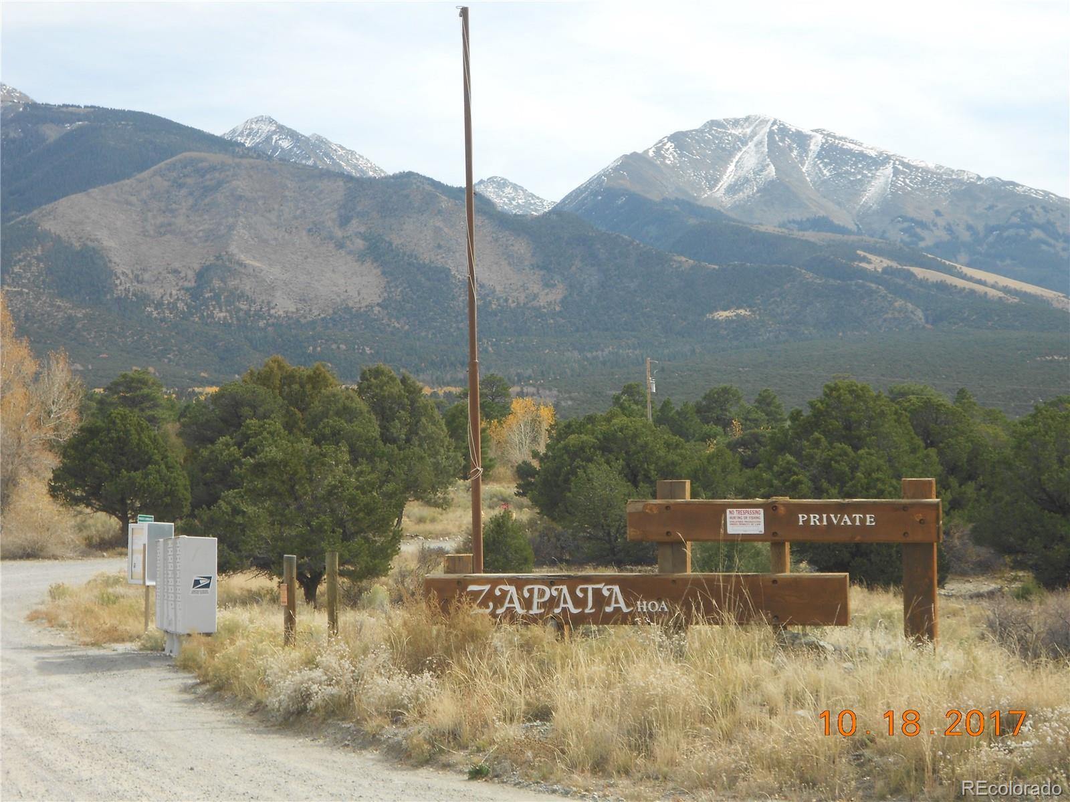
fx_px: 2349
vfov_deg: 19.4
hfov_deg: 25.7
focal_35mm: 76
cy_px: 401
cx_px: 535
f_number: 5.8
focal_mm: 13.5
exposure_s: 1/250
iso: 80
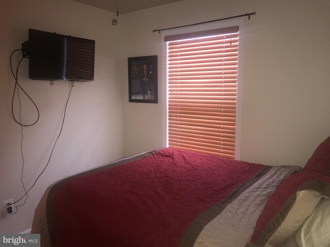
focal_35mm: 28
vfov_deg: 49.7
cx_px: 165
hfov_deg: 63.4
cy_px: 124
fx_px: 267
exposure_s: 1/20
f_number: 1.8
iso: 64
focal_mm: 3.99
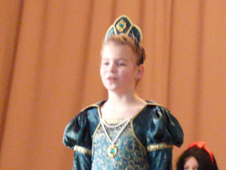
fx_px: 2513
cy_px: 92
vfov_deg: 3.9
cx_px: 156
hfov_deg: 5.1
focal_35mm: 385
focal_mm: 21.6
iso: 800
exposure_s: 1/8
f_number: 3.6
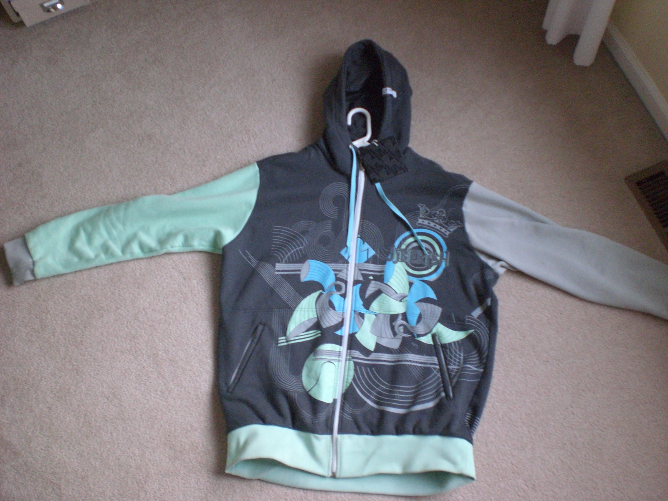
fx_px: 733
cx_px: 334
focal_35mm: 38
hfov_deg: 49.0
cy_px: 250
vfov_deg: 37.7
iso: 400
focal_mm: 6.3
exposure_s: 1/100
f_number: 3.1
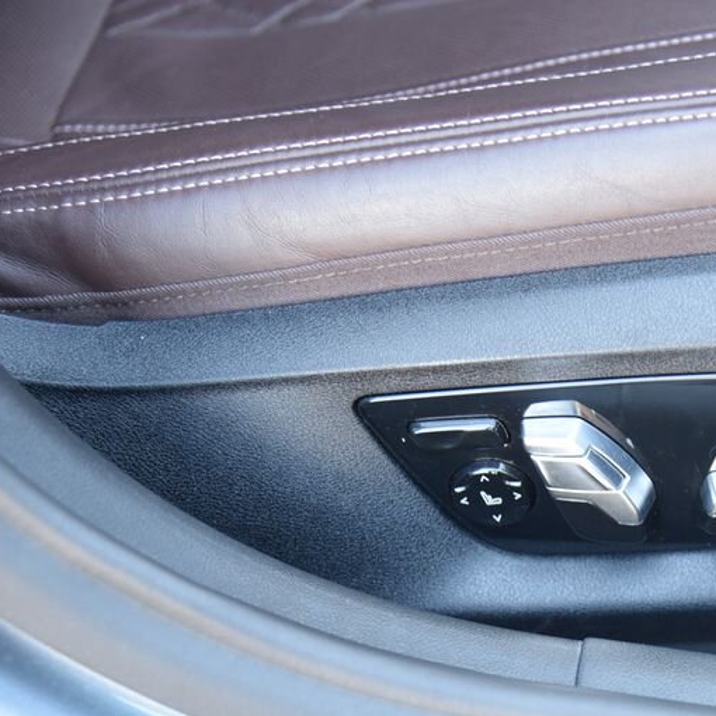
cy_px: 458
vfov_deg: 17.5
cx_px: 699
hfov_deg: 17.2
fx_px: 2317
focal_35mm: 99
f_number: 4
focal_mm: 58
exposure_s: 1/30
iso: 500
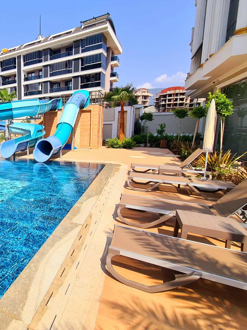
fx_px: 181
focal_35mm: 19
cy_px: 159
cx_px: 13
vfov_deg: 84.6
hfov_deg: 56.3
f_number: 2.2
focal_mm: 2.22
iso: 64
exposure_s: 1/2000
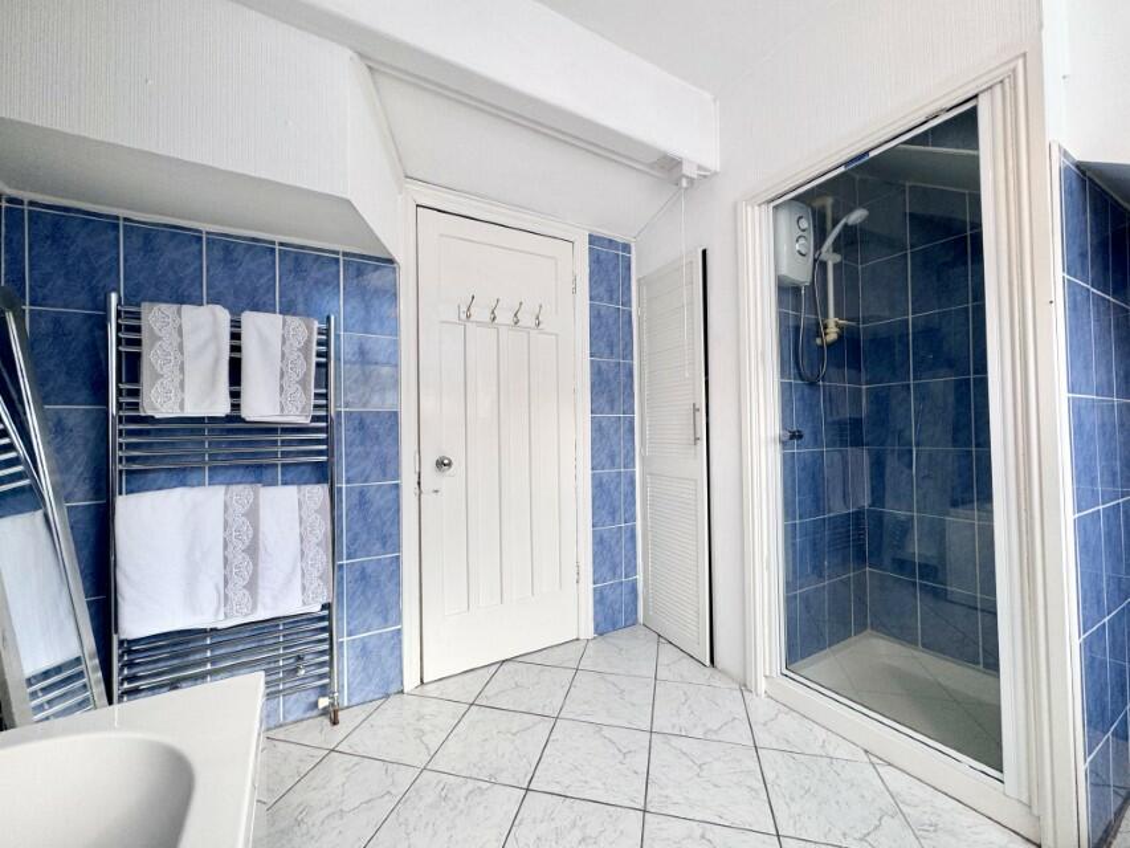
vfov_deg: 85.7
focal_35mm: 14
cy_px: 424
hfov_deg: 102.1
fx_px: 457
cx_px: 565
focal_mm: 2.22
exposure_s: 1/100
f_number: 2.2
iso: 100
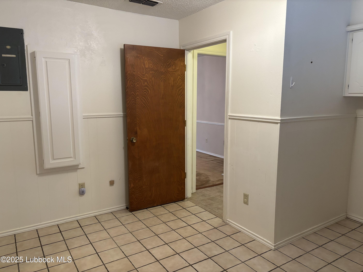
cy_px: 136
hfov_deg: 67.3
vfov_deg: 53.1
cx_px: 182
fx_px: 273
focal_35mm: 26
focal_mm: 5.96
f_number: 1.6
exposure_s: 1/60
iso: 200
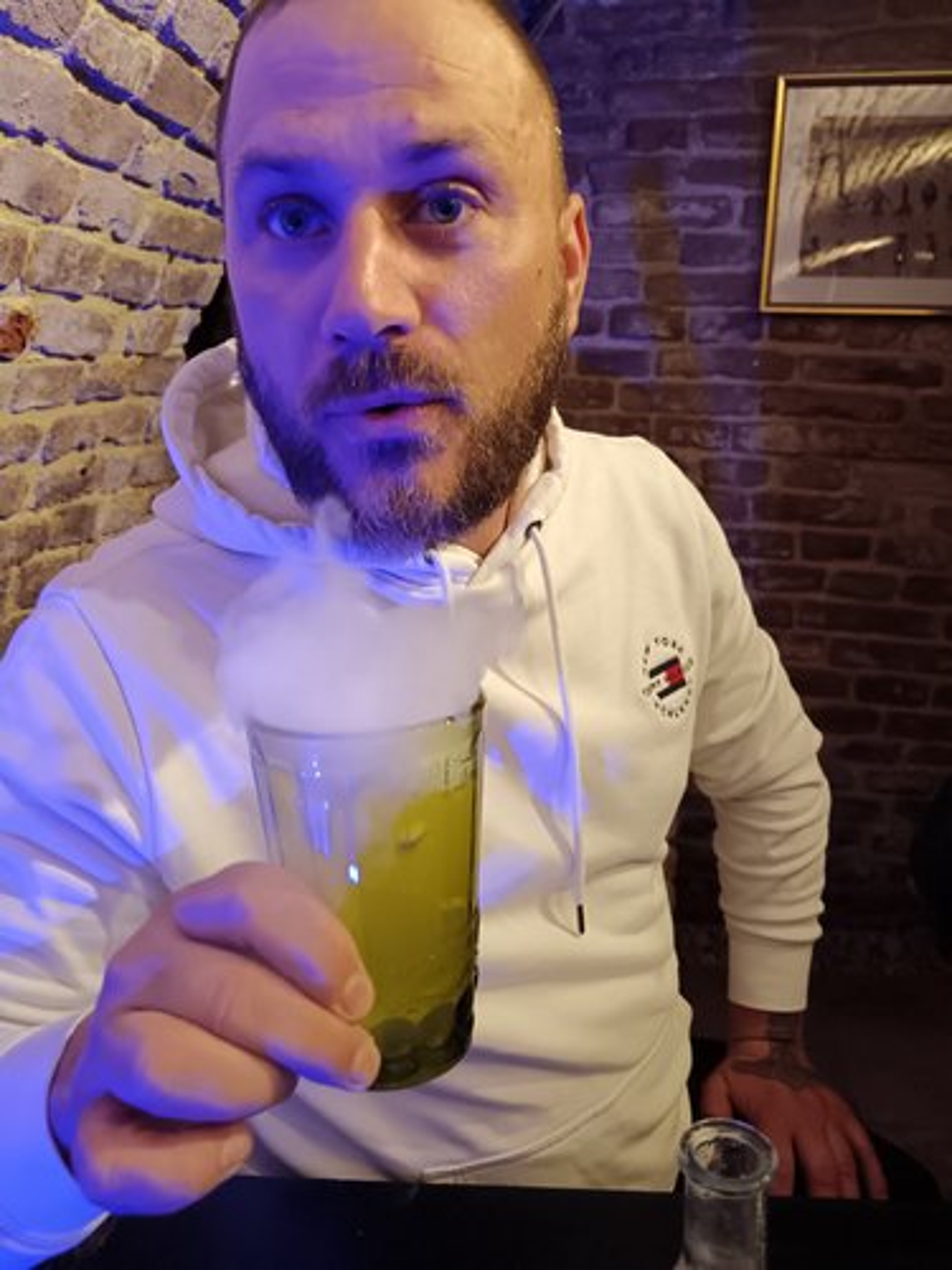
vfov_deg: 65.3
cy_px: 635
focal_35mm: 27
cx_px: 476
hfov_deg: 51.4
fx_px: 990
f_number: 1.9
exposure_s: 1/25
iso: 3149
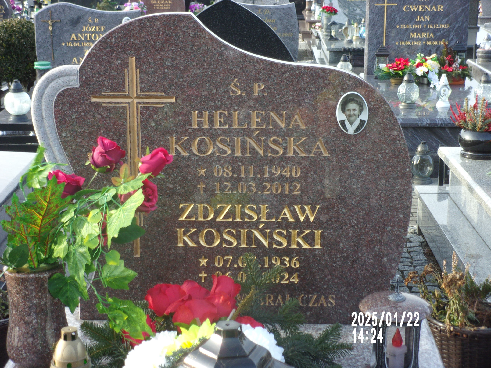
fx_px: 1106
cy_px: 184
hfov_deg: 25.0
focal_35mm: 78
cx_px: 246
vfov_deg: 18.9
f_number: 5.4
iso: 80
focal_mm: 14
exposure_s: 1/56
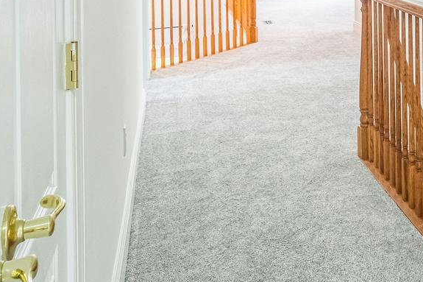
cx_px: 548
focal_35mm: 57
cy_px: -73
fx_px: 670
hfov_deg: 28.7
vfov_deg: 21.7
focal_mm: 16
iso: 1000
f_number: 7.1
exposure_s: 1/6
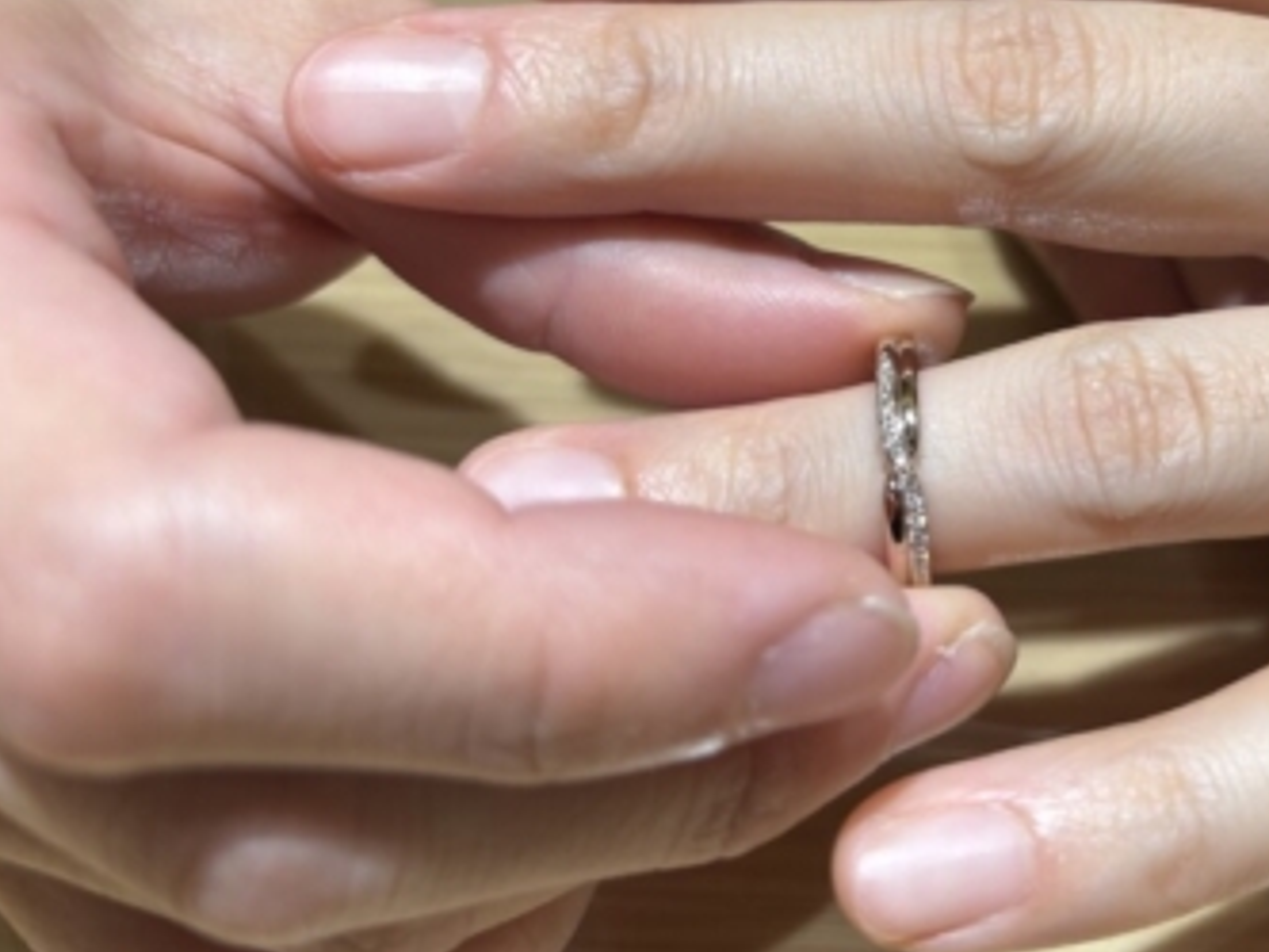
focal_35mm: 47
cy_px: 168
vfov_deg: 30.0
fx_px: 1723
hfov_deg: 38.6
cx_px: 1051
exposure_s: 1/137
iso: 32
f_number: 1.6
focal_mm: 5.96
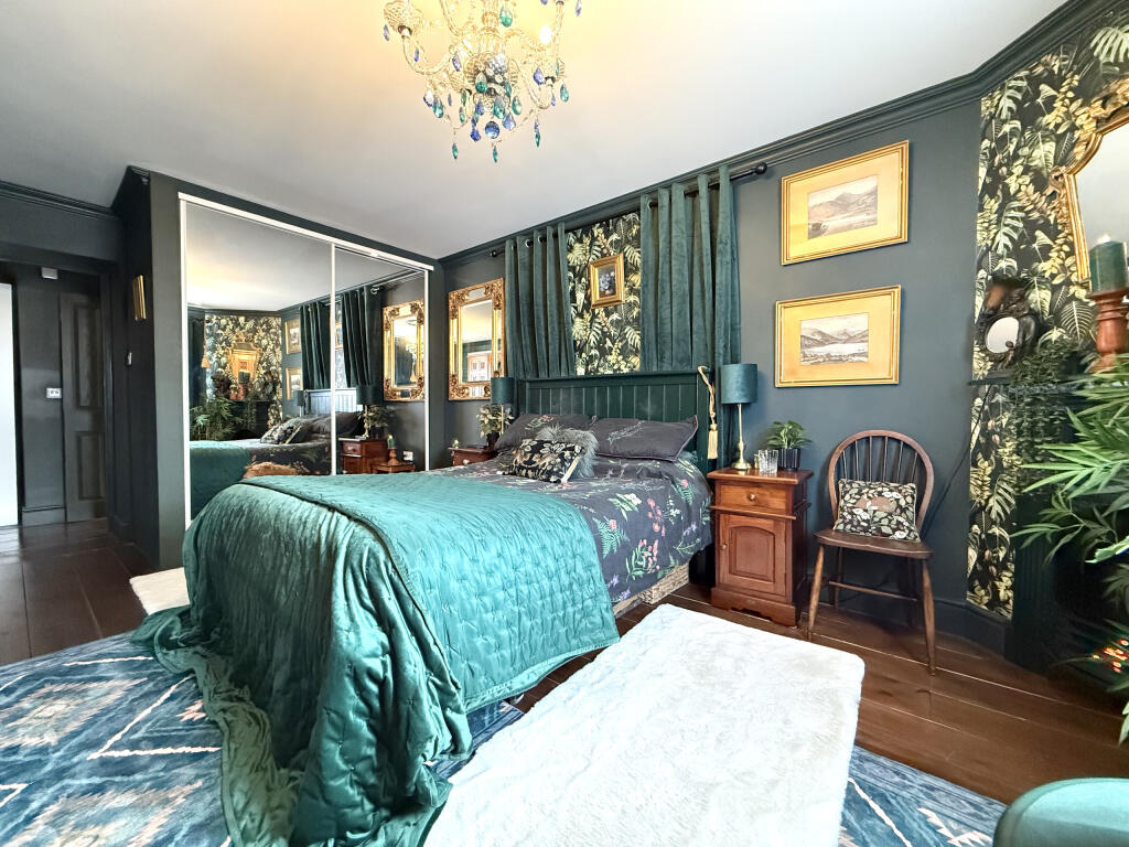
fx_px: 457
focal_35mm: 14
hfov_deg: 102.1
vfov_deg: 85.7
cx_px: 564
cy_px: 424
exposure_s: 1/60
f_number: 2.2
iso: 1000
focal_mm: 2.22
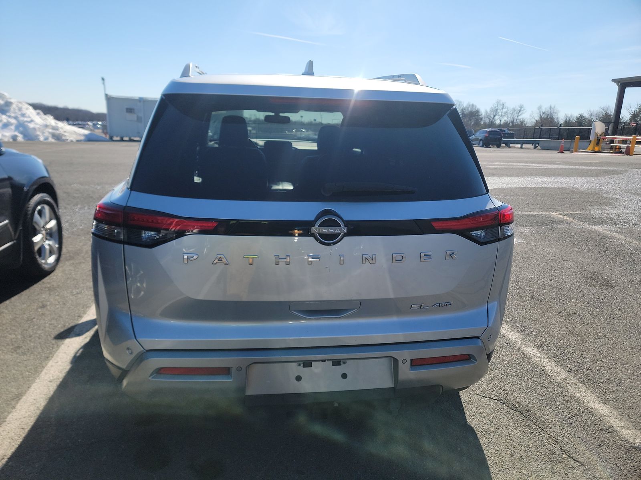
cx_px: 320
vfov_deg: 56.8
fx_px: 444
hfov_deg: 71.6
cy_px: 240
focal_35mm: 24
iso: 50
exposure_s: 1/1002
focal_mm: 6.7
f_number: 1.8
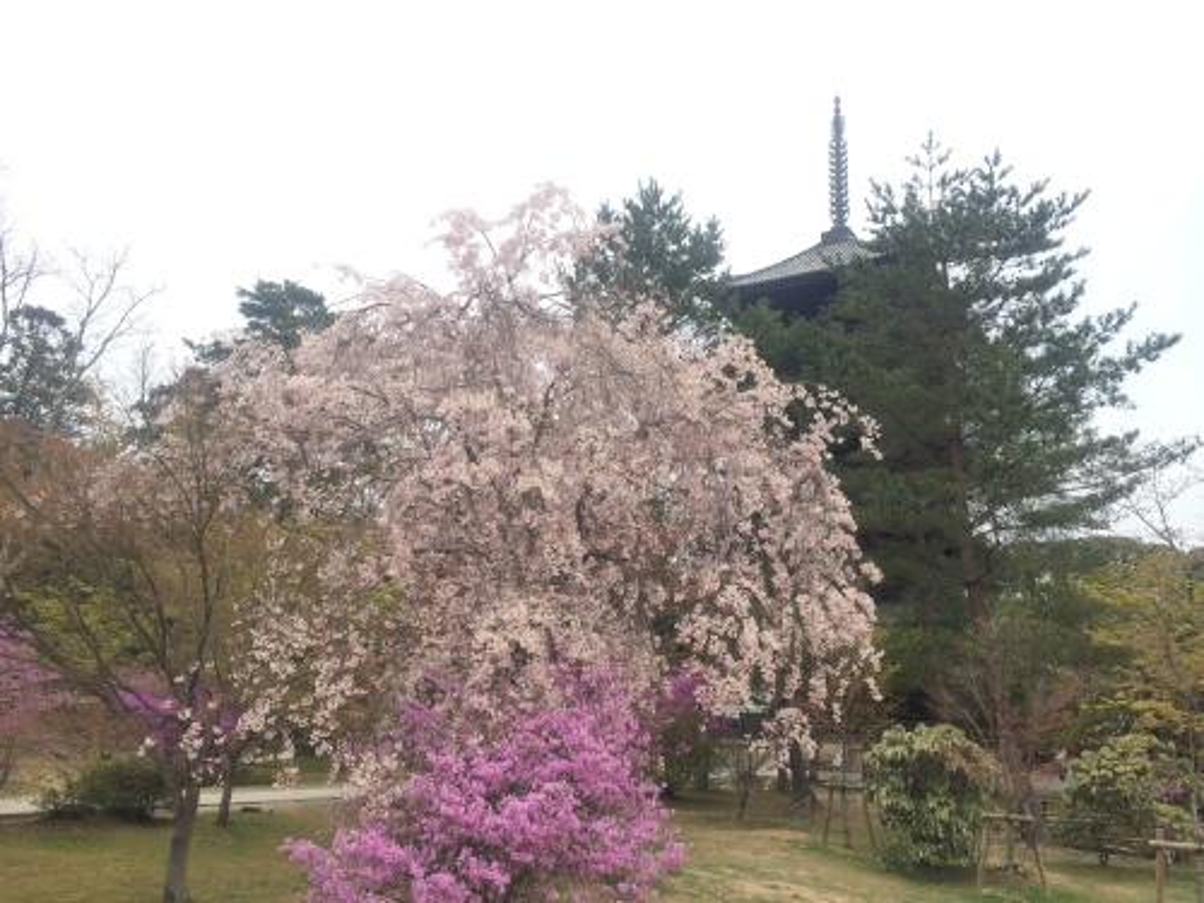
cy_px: 452
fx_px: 1043
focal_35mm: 30
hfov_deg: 60.0
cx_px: 602
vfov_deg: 46.8
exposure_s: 1/622
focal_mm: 4.12
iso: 32
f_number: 2.2
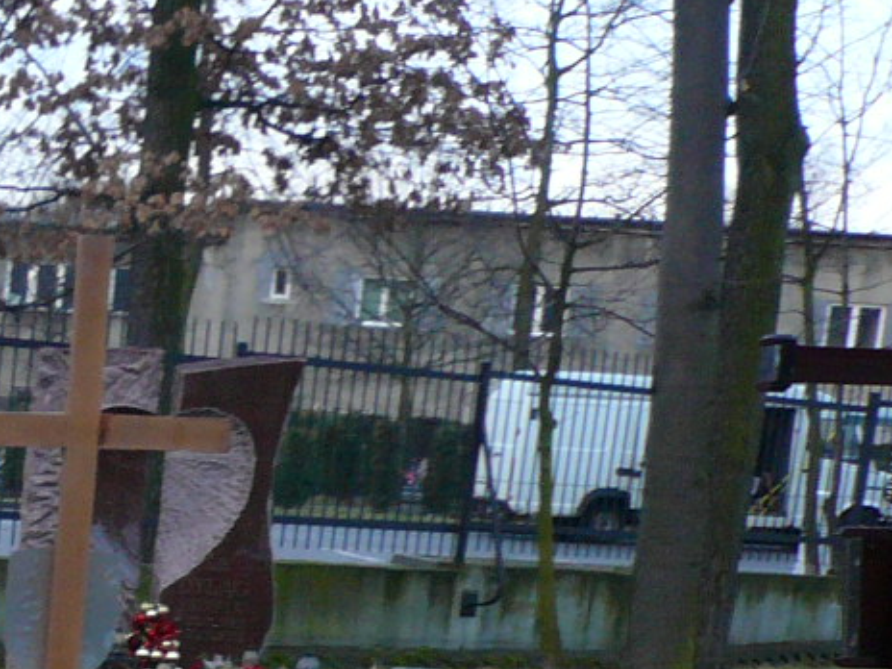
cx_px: -640
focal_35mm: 107
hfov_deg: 16.0
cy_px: 1073
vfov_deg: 12.9
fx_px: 2757
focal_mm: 4.6
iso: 100
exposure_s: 1/30
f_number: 2.8
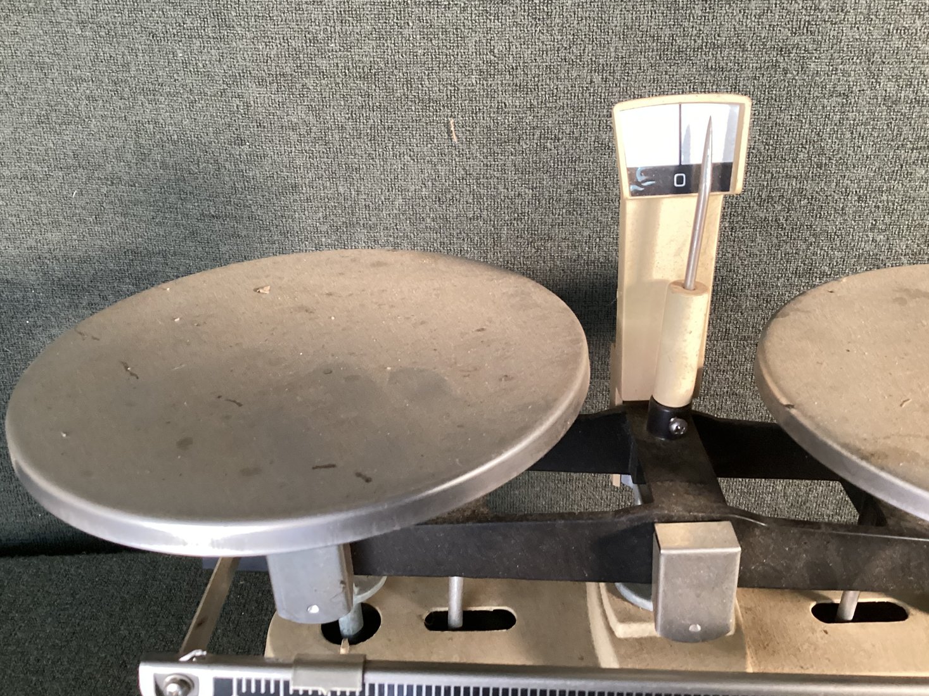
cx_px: 458
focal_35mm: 32
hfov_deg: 56.8
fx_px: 859
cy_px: 355
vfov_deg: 44.1
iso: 320
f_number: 2.4
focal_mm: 3.3
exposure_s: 1/40
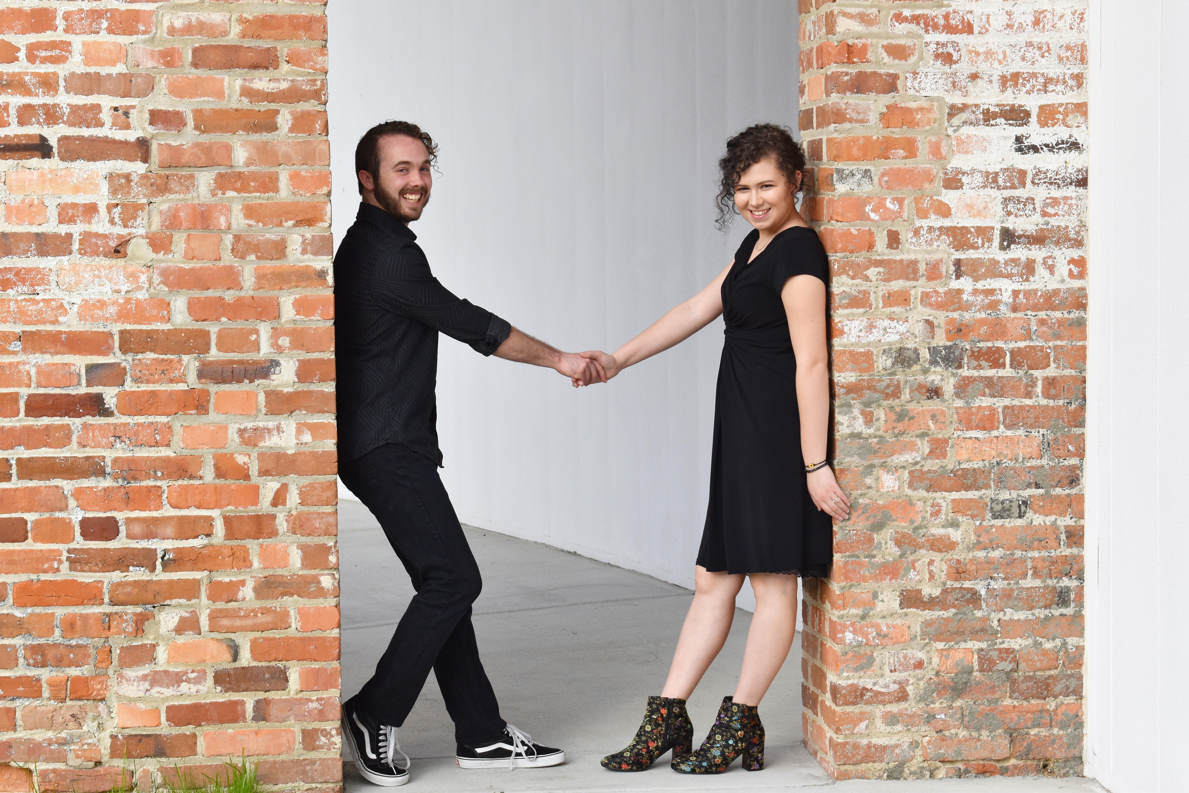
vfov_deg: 17.5
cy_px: 396
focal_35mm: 78
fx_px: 2576
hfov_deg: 26.0
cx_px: 594
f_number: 8
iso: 250
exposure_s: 1/250
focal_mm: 52
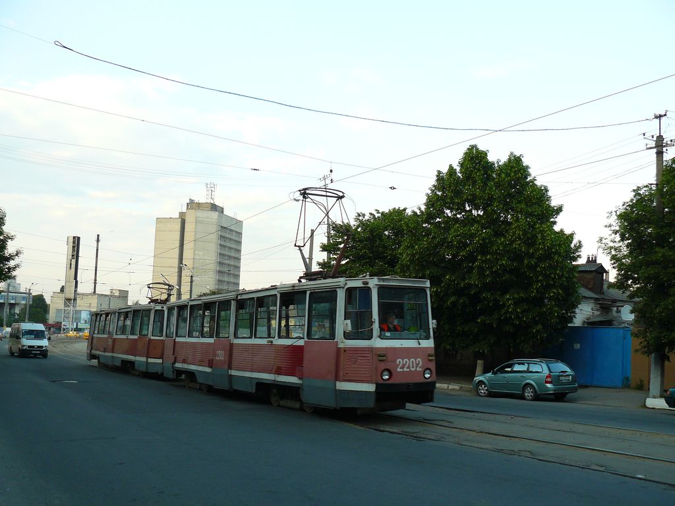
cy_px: 253
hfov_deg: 51.4
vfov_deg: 39.7
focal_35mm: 36
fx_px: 702
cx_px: 338
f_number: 2.8
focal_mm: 6
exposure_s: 1/160
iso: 100
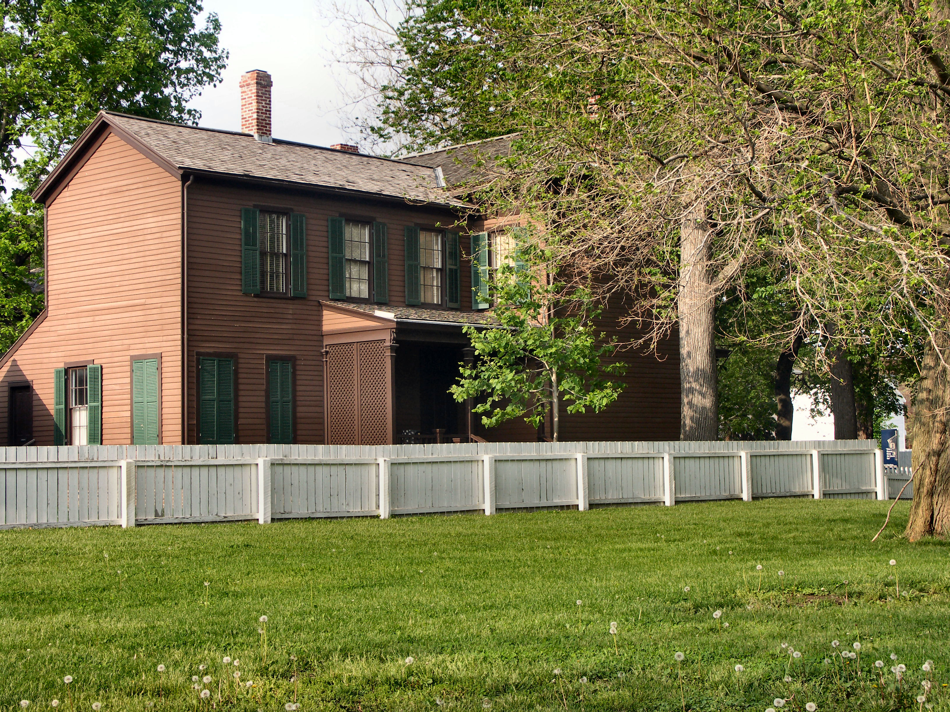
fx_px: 1866
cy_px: 356
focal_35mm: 68
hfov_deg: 28.6
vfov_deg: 21.6
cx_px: 475
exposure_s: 1/200
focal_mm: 17.6
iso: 50
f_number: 4.5
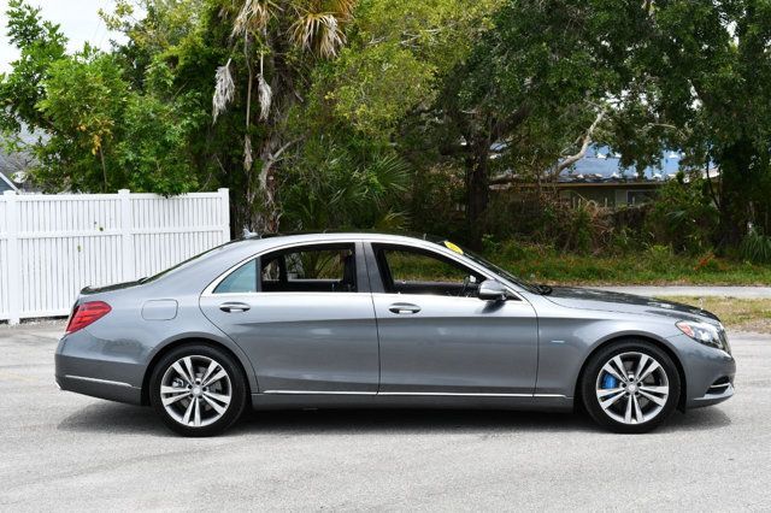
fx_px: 1220
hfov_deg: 35.1
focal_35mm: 57
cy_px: 256
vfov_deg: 23.8
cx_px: 386
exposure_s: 1/250
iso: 125
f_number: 8
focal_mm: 38
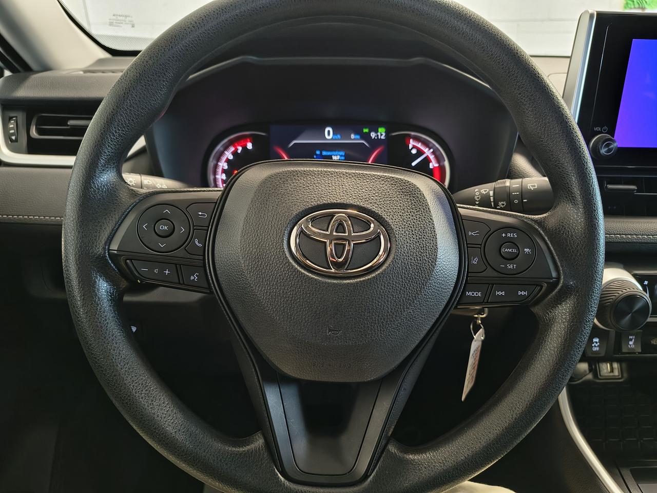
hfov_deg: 71.6
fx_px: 456
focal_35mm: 24
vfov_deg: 56.8
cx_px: 328
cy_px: 246
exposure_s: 1/60
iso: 871
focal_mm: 5.56
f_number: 1.8
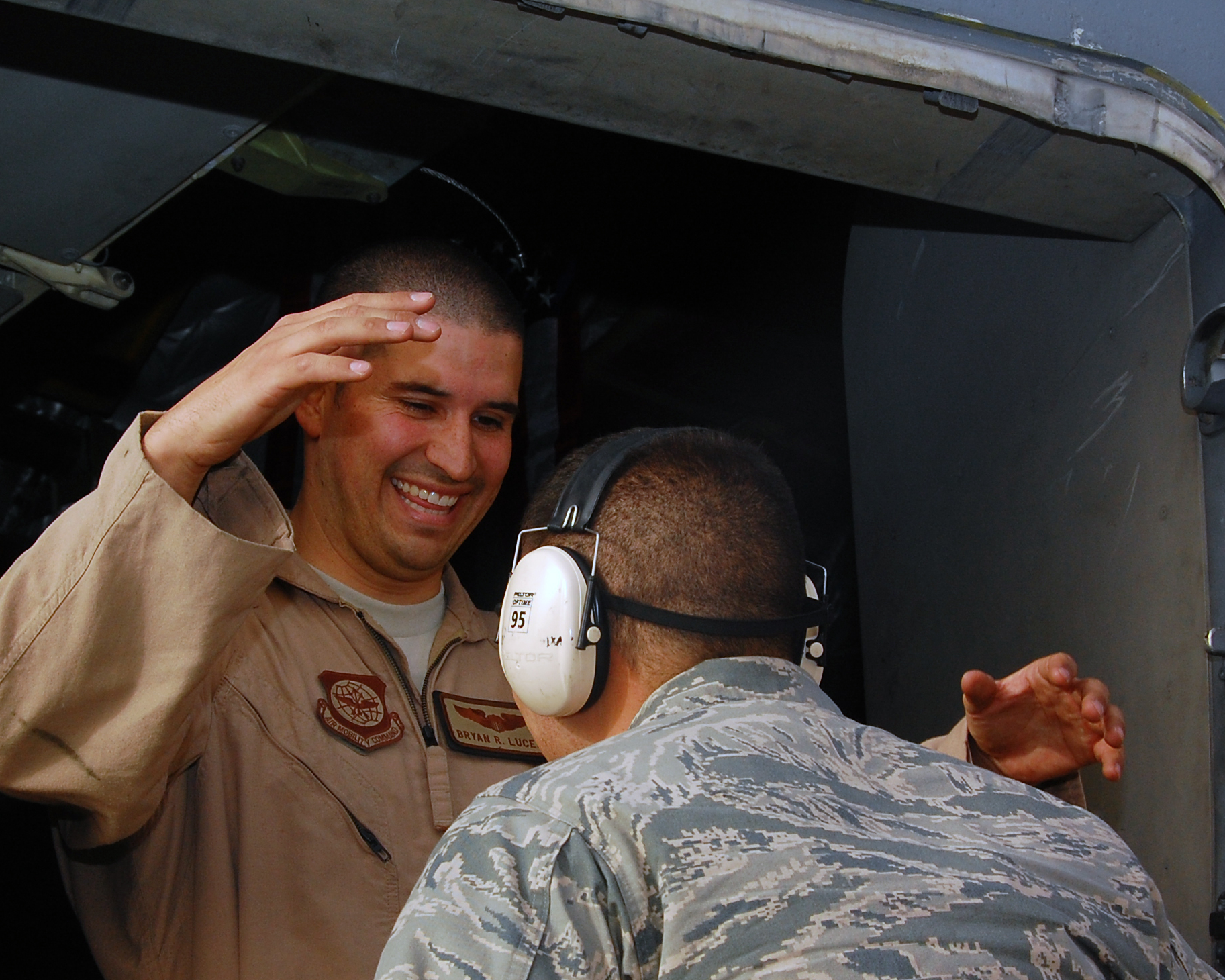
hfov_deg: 18.8
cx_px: 497
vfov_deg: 15.1
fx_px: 3698
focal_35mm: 102
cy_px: 632
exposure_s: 1/400
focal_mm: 44
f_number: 10
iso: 400
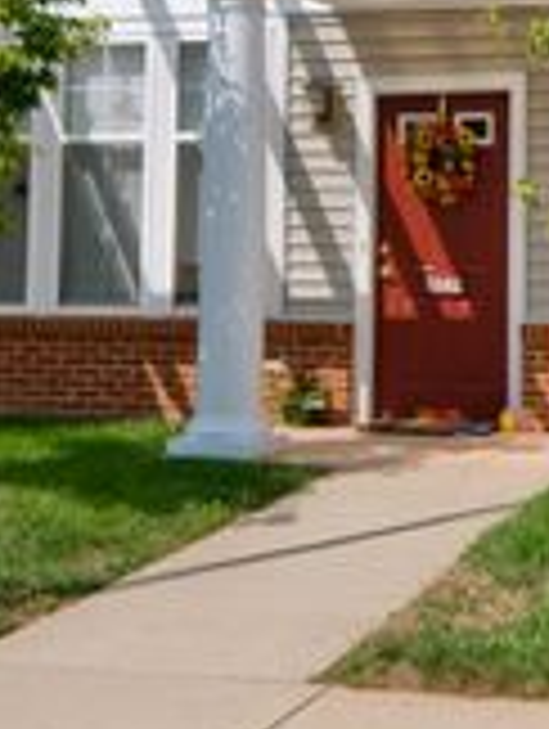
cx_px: 536
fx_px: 1877
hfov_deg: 16.3
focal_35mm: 89
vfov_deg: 21.5
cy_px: 70
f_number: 8
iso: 100
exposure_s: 1/250
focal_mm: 20
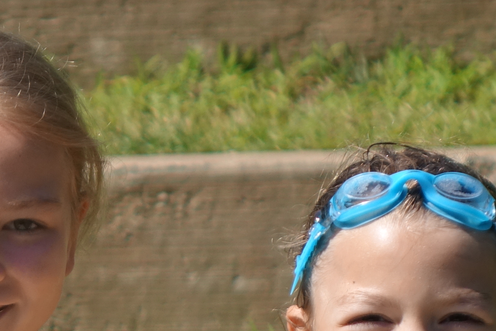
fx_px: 6131
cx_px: -43
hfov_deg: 4.6
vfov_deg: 3.1
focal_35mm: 445
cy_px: 553
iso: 100
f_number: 2.8
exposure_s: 1/1600
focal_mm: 48.67
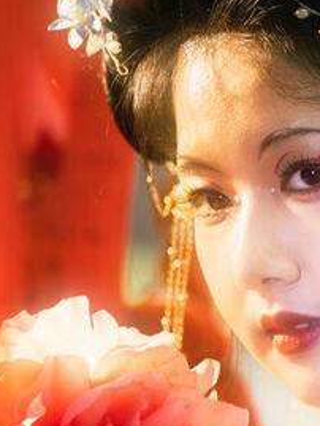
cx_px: 572
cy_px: 242
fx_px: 4384
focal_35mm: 356
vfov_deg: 5.6
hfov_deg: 4.1
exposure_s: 1/320
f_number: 2.8
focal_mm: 95
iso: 320
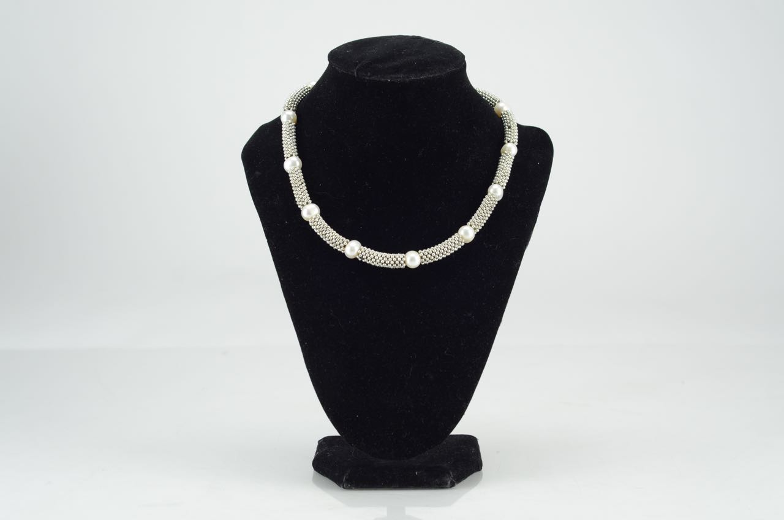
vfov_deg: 18.1
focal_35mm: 75
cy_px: 260
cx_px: 392
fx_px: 1630
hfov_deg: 27.0
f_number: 5
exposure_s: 1/125
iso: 640
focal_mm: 50
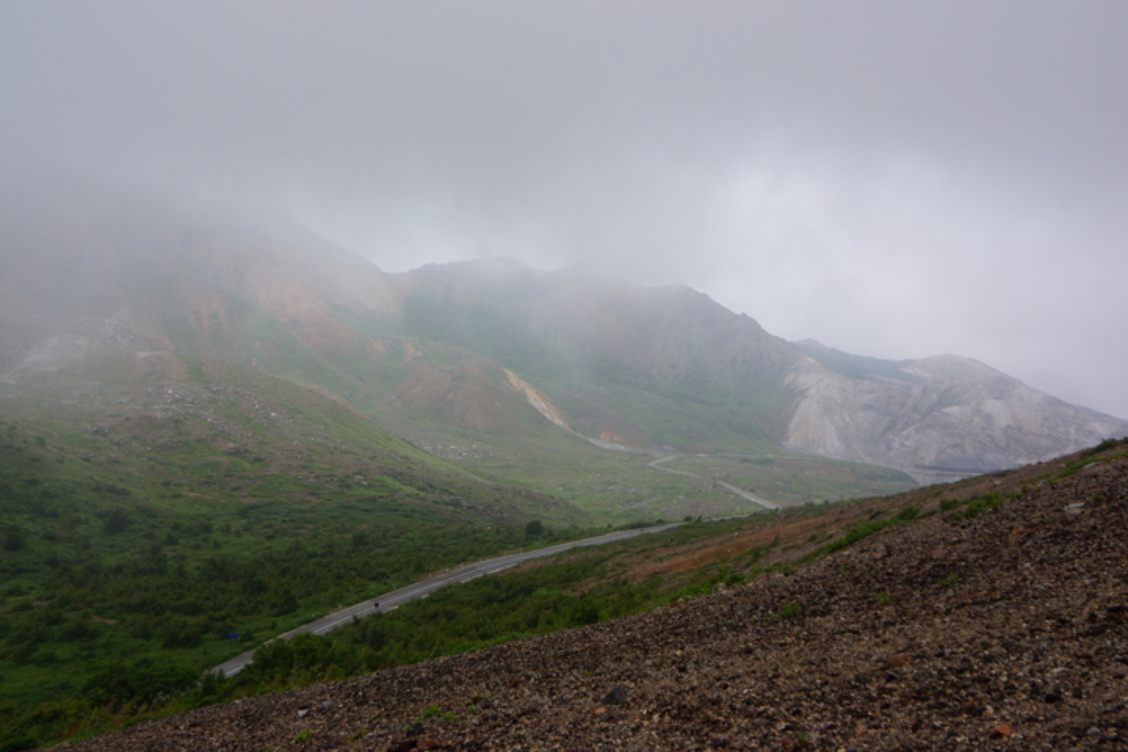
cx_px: 519
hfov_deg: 61.8
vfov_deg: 43.6
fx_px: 940
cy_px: 361
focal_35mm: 30
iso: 100
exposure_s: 1/100
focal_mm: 18
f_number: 9
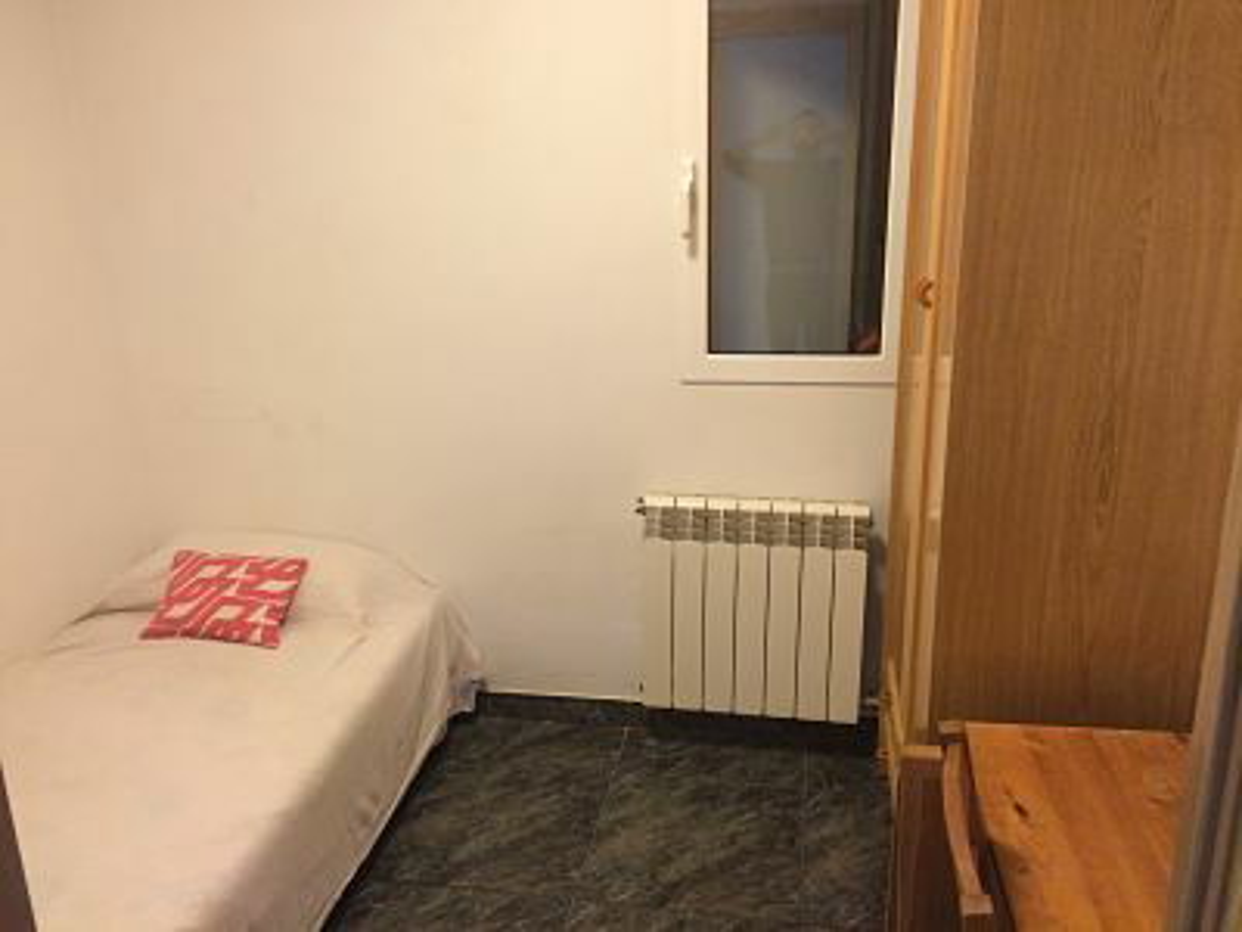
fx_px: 1041
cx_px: 621
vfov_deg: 48.2
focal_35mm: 29
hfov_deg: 61.7
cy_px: 466
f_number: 2.2
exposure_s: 1/33
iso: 250
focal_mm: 4.15
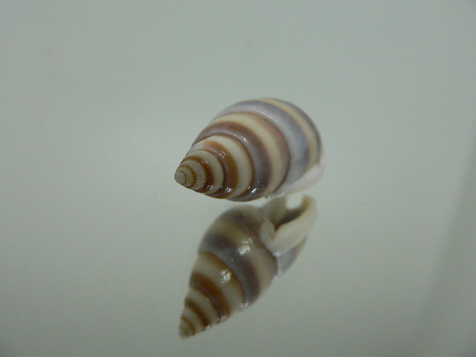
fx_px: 523
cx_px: 228
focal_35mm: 38
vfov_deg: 37.7
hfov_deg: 49.0
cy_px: 168
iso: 200
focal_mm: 4.6
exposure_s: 1/60
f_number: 2.8
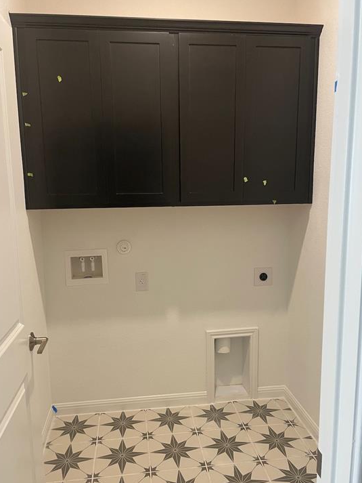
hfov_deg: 49.8
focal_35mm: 28
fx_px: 390
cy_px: 247
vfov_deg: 63.4
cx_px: 176
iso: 160
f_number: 1.6
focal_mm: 4.2
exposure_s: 1/60
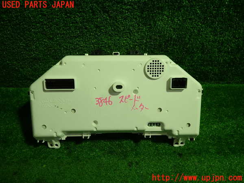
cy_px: 92
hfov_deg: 69.4
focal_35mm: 25
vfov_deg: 54.9
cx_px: 122
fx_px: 176
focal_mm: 4.5
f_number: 2
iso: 125
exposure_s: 1/60
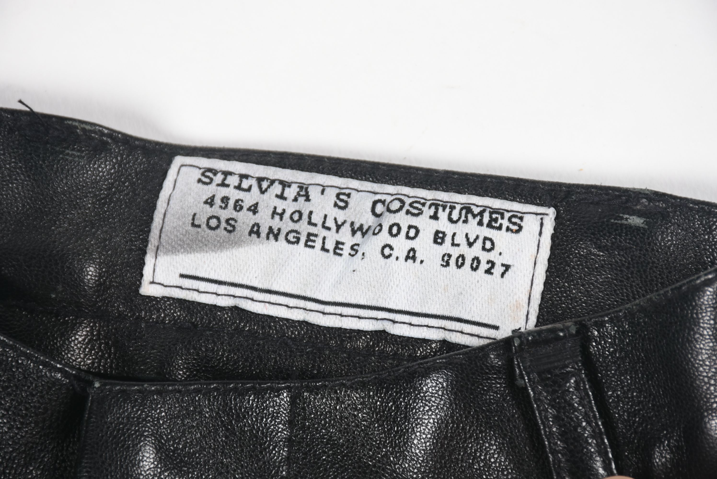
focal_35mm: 210
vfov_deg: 6.6
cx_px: 358
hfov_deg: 9.8
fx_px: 4186
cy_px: 240
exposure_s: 1/125
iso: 200
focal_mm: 140
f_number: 10
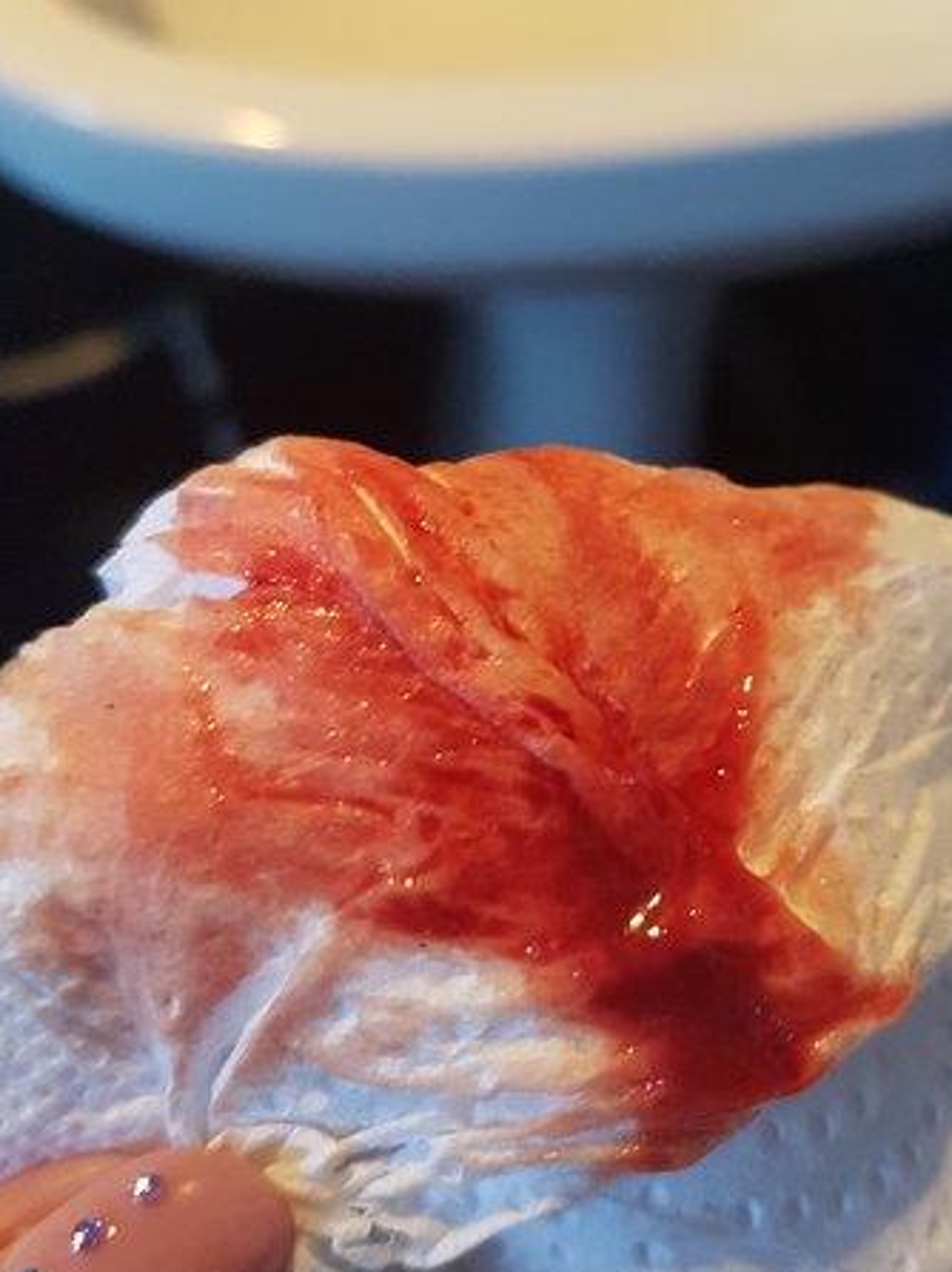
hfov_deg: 40.3
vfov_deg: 52.6
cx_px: 619
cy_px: 642
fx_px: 1285
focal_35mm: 35
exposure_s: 1/50
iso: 400
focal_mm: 4.2
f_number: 1.7
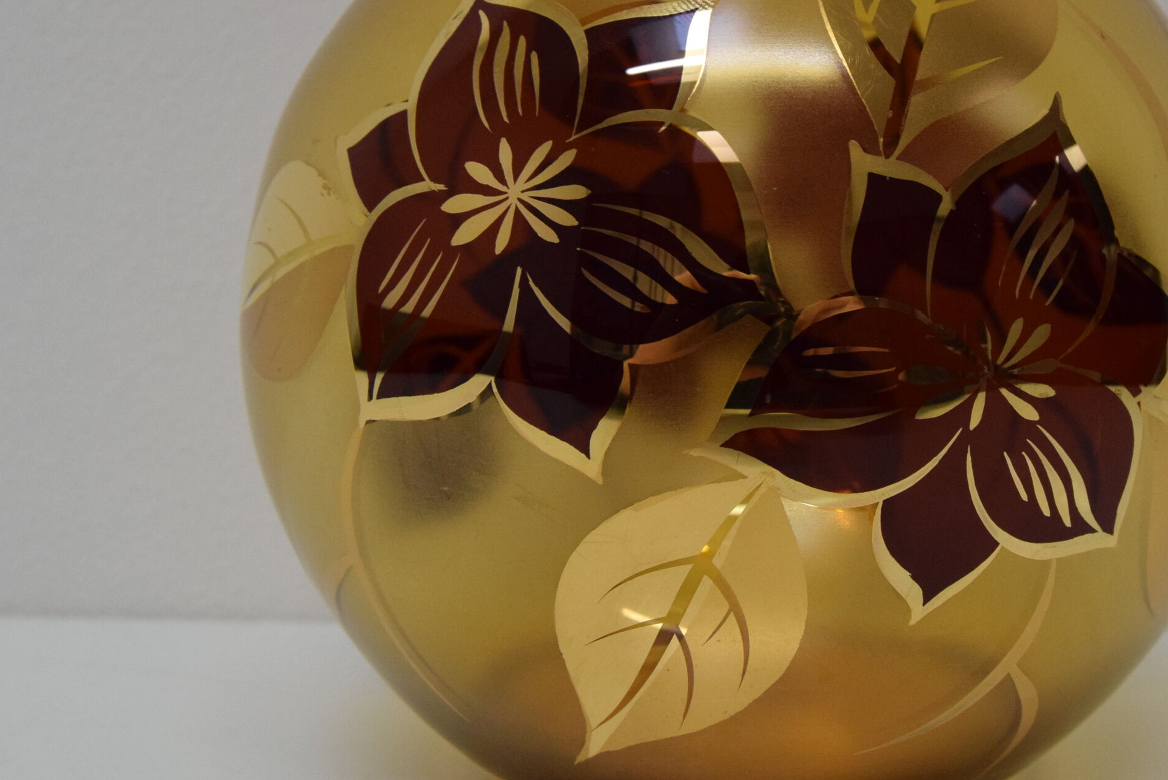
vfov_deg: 23.7
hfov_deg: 34.7
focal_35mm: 57
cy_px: 282
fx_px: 1851
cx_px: 769
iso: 1600
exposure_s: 1/200
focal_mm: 24
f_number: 7.1
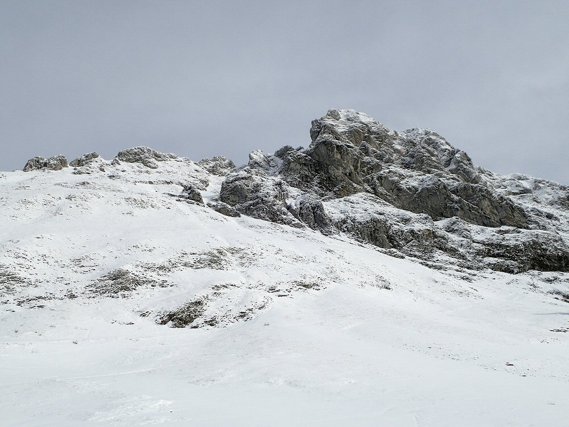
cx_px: 284
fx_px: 625
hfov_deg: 49.0
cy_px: 214
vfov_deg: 37.7
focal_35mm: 38
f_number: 10
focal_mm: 6.86
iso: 100
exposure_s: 1/200
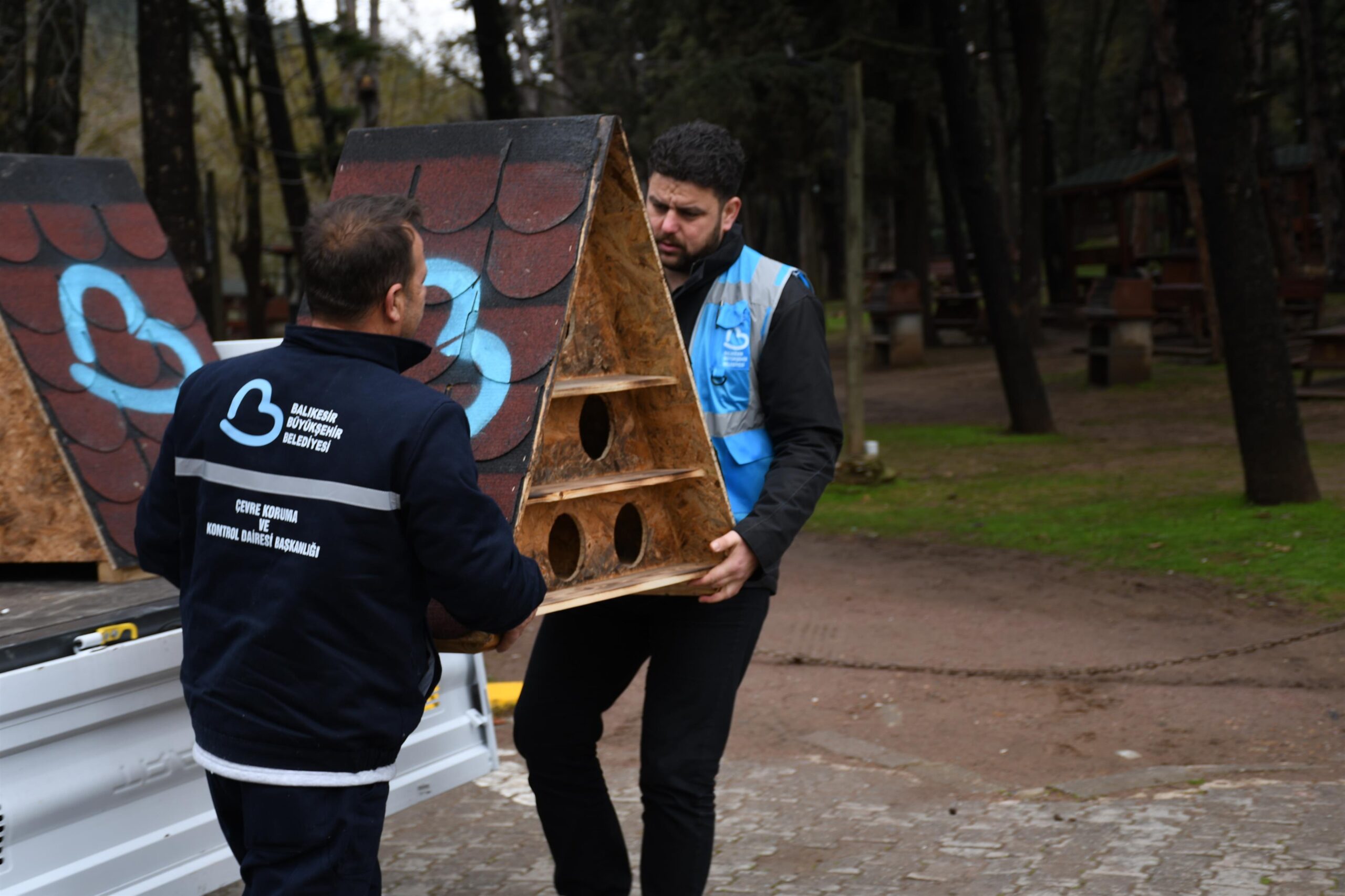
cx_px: 672
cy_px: 448
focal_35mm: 67
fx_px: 2503
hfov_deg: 30.1
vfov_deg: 20.3
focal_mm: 45
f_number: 4.5
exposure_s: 1/160
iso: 100
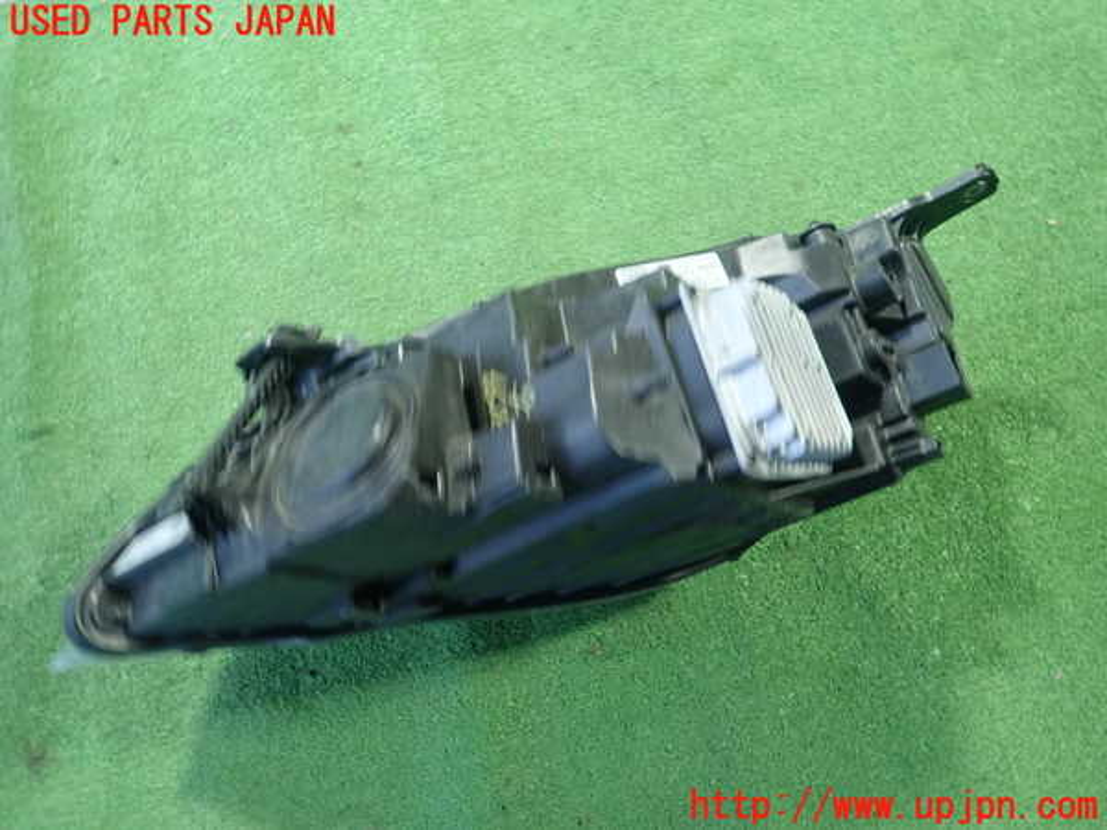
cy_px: 415
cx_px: 554
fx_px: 799
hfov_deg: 69.4
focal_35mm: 25
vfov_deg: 54.9
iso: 250
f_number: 2
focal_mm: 4.5
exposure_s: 1/30
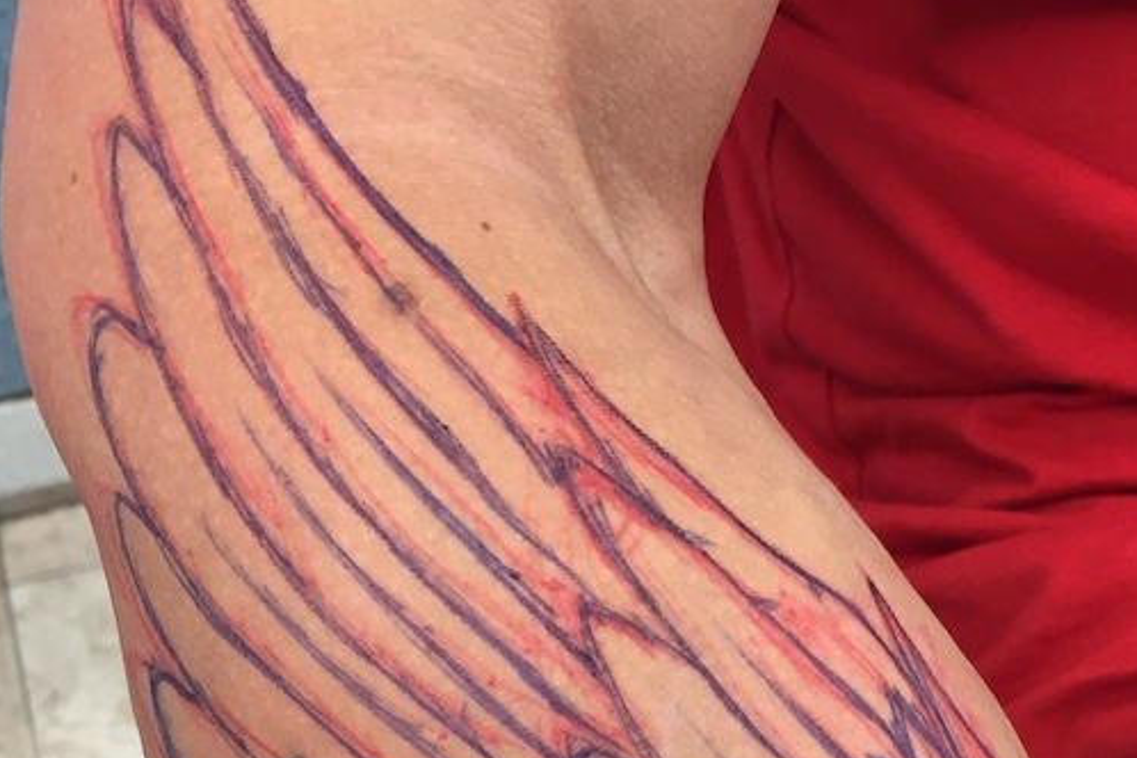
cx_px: 724
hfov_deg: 32.2
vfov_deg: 20.6
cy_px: 895
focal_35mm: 62
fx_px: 1958
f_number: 2.2
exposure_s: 1/33
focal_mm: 4.15
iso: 100
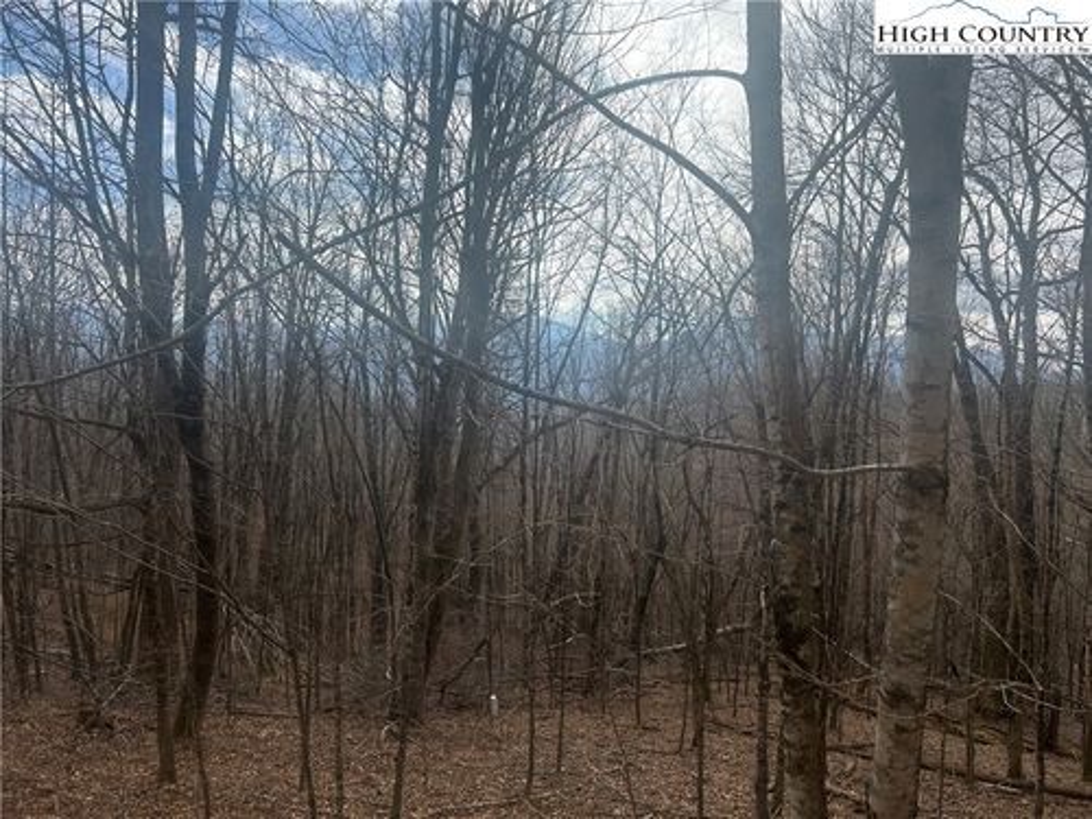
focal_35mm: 26
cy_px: 410
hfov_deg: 67.3
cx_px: 546
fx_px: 820
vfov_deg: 53.1
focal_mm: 5.7
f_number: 1.5
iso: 50
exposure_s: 1/4831
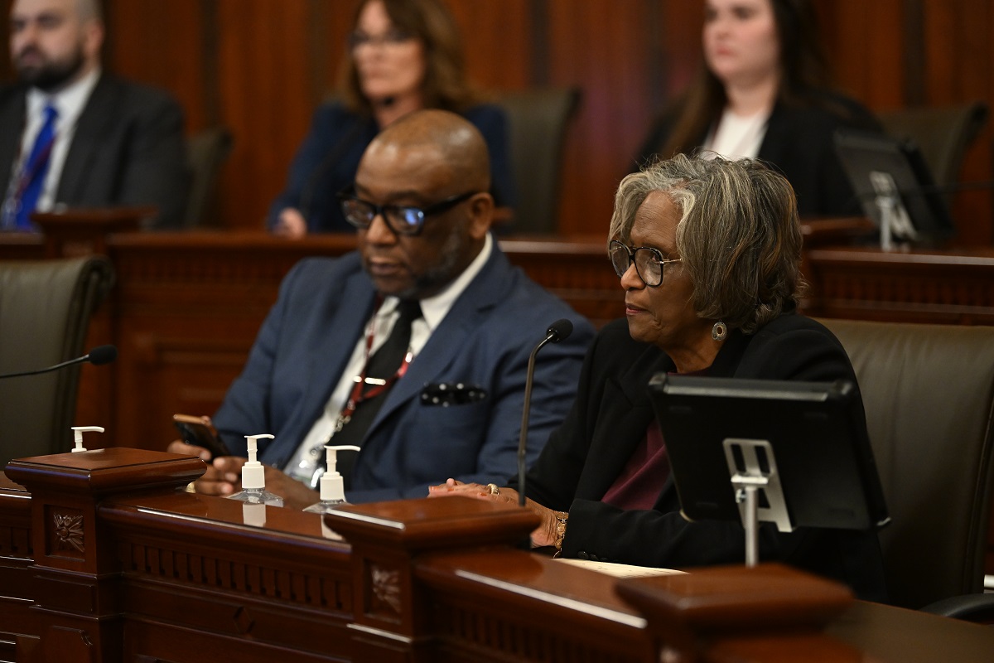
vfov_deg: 8.6
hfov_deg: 12.8
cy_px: 332
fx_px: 4417
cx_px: 497
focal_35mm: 160
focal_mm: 160
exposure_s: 1/160
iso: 3200
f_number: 2.8
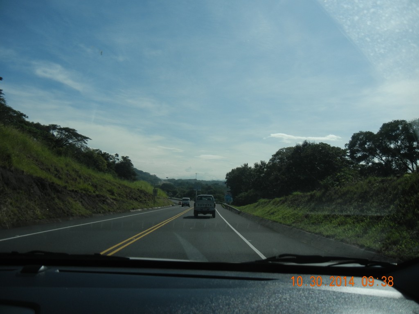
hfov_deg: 60.0
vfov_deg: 46.8
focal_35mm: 30
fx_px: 363
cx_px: 210
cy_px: 157
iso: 160
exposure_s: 1/883
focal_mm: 5.4
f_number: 7
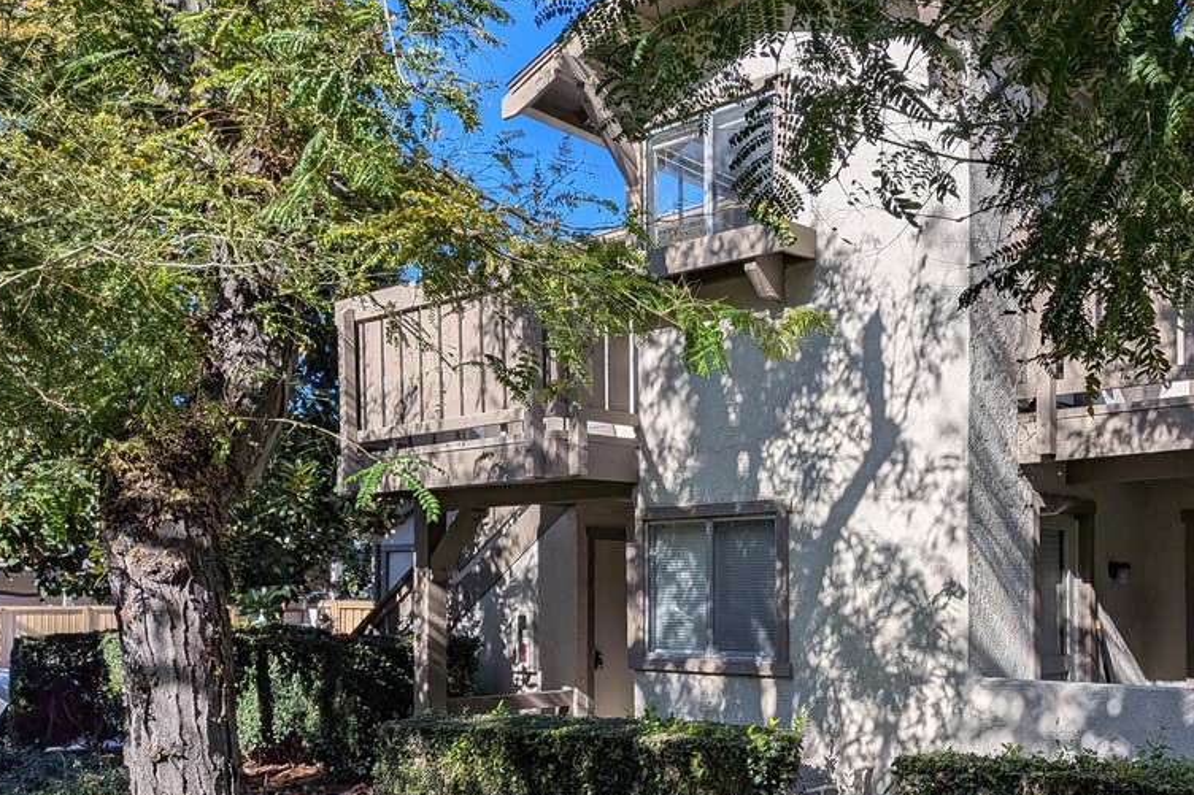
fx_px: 1127
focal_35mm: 34
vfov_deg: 38.2
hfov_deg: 54.7
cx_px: 789
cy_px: 565
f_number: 1.7
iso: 29
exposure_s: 1/1418
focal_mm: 4.53
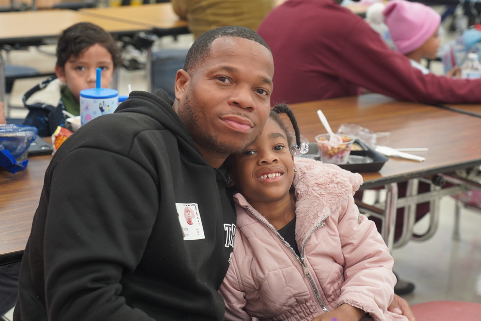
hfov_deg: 28.4
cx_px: 243
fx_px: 949
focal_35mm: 71
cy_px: 154
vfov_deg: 19.2
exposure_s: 1/160
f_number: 4
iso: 2500
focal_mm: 64
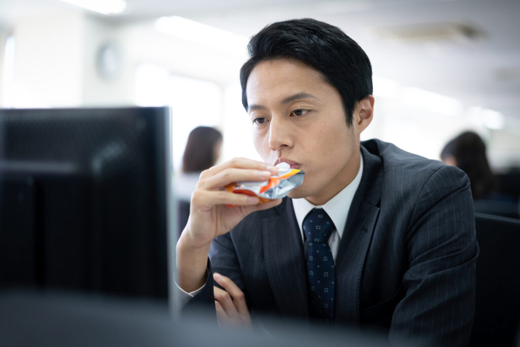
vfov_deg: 24.6
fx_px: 795
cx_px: 260
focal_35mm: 55
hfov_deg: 36.2
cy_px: 174
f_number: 1.8
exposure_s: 1/100
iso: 100
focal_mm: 55
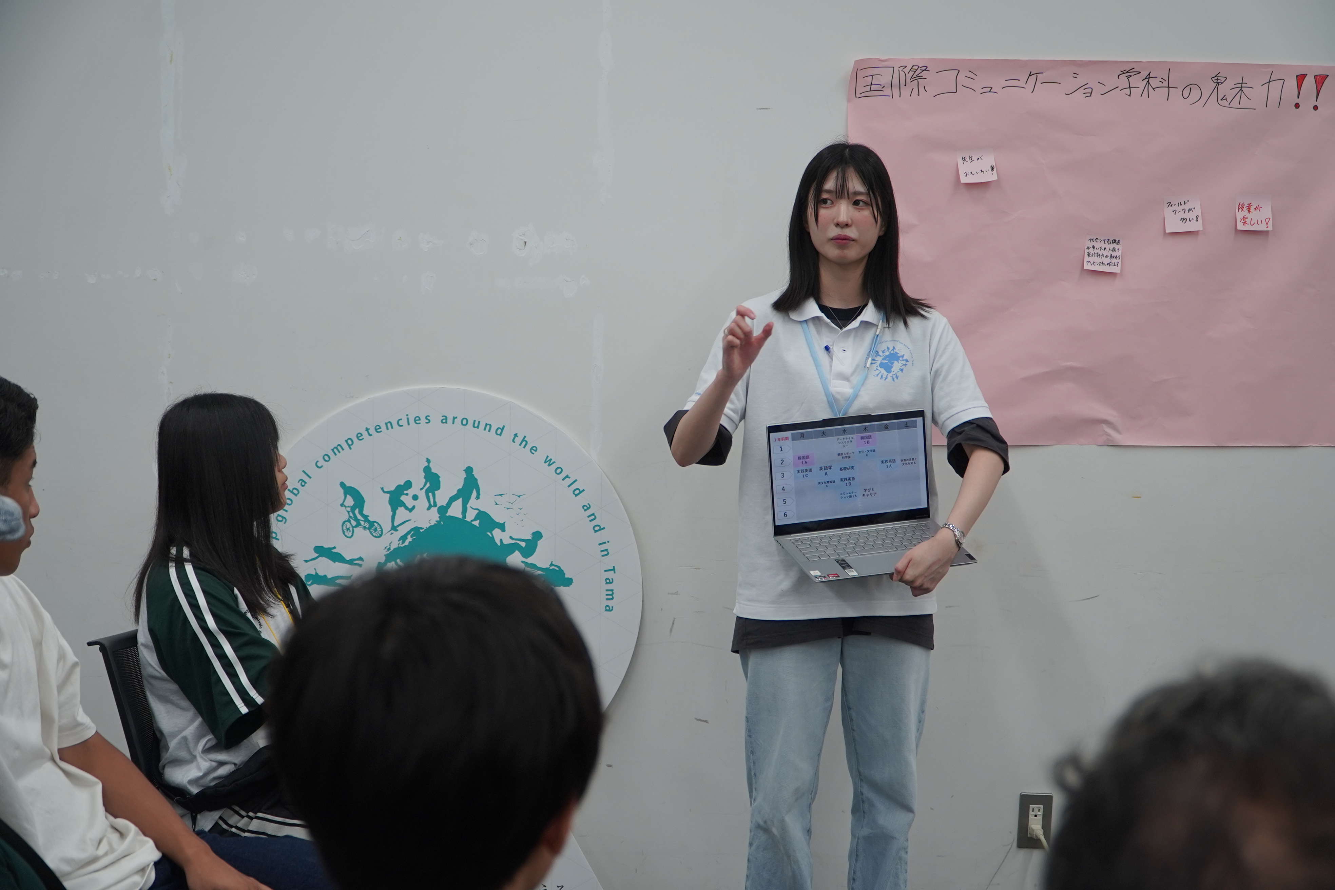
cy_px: 445
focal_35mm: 51
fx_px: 1891
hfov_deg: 38.9
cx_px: 668
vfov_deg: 26.5
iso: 500
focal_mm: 34
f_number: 4
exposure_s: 1/160
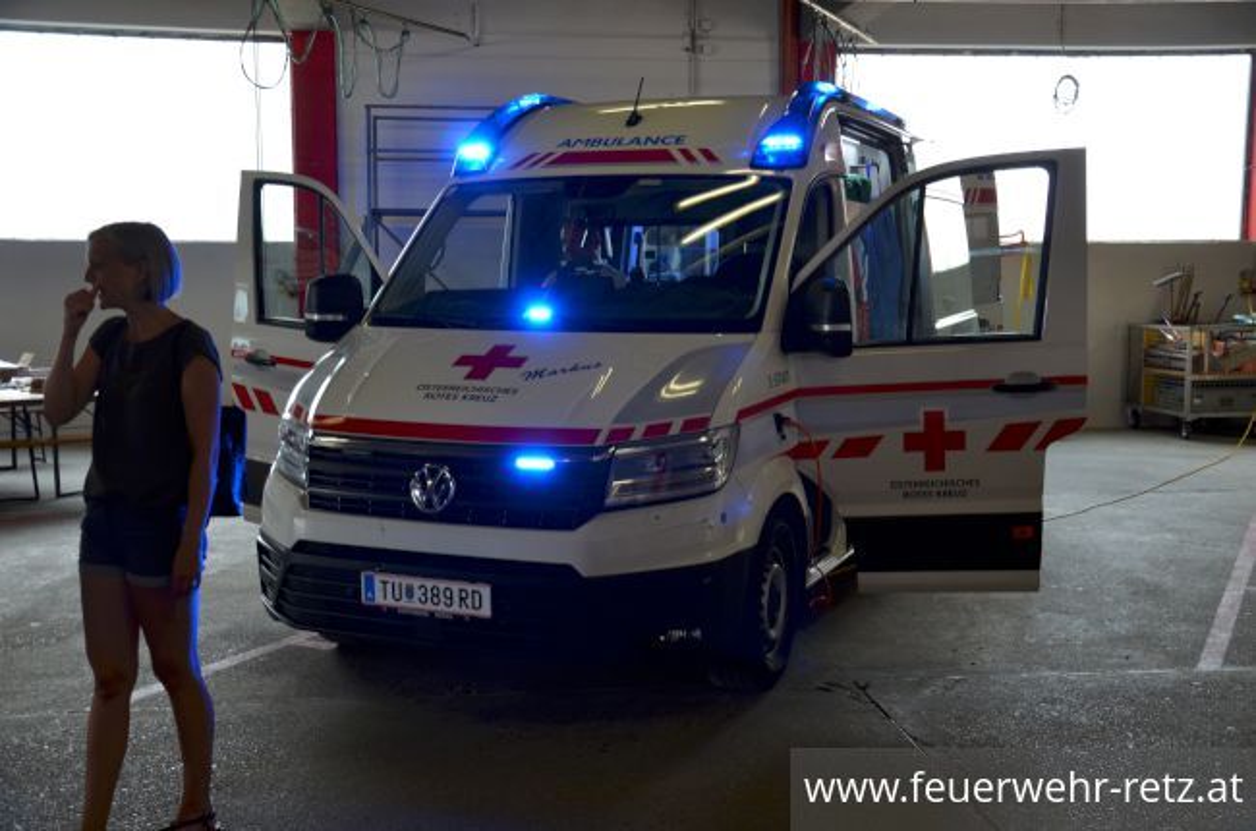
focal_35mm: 39
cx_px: 628
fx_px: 1357
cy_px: 416
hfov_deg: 49.7
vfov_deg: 34.0
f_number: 4.5
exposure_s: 1/80
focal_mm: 26
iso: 400
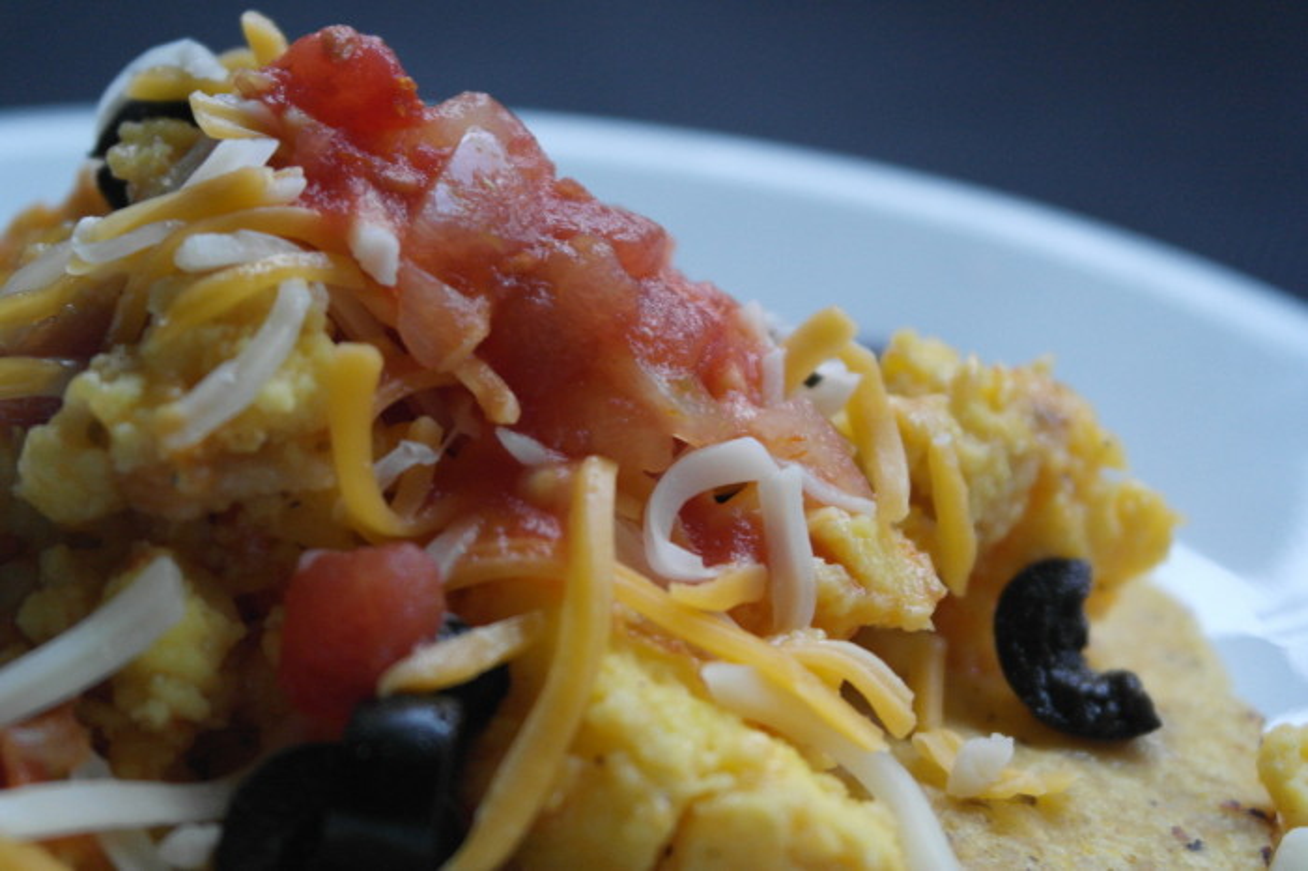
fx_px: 2796
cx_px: 654
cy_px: 436
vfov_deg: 17.7
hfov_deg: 26.3
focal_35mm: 77
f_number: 5.6
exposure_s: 1/40
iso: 800
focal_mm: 50
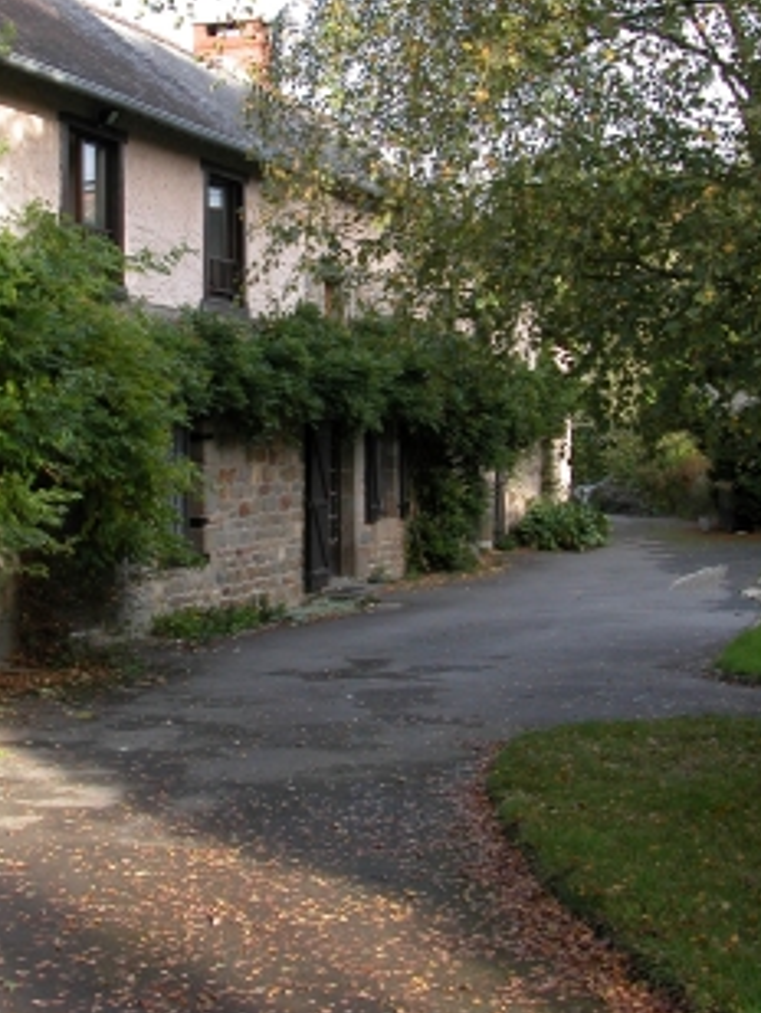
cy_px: 384
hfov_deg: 25.1
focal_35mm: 58
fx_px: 1699
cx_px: 259
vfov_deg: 33.1
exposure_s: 1/116
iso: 100
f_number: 4
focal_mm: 8.9
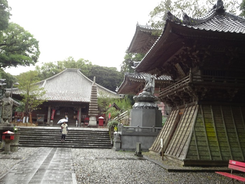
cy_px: 92
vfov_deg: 38.7
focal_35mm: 37
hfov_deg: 50.1
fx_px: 262
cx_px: 122
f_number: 4
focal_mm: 6.37
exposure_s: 1/40
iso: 160
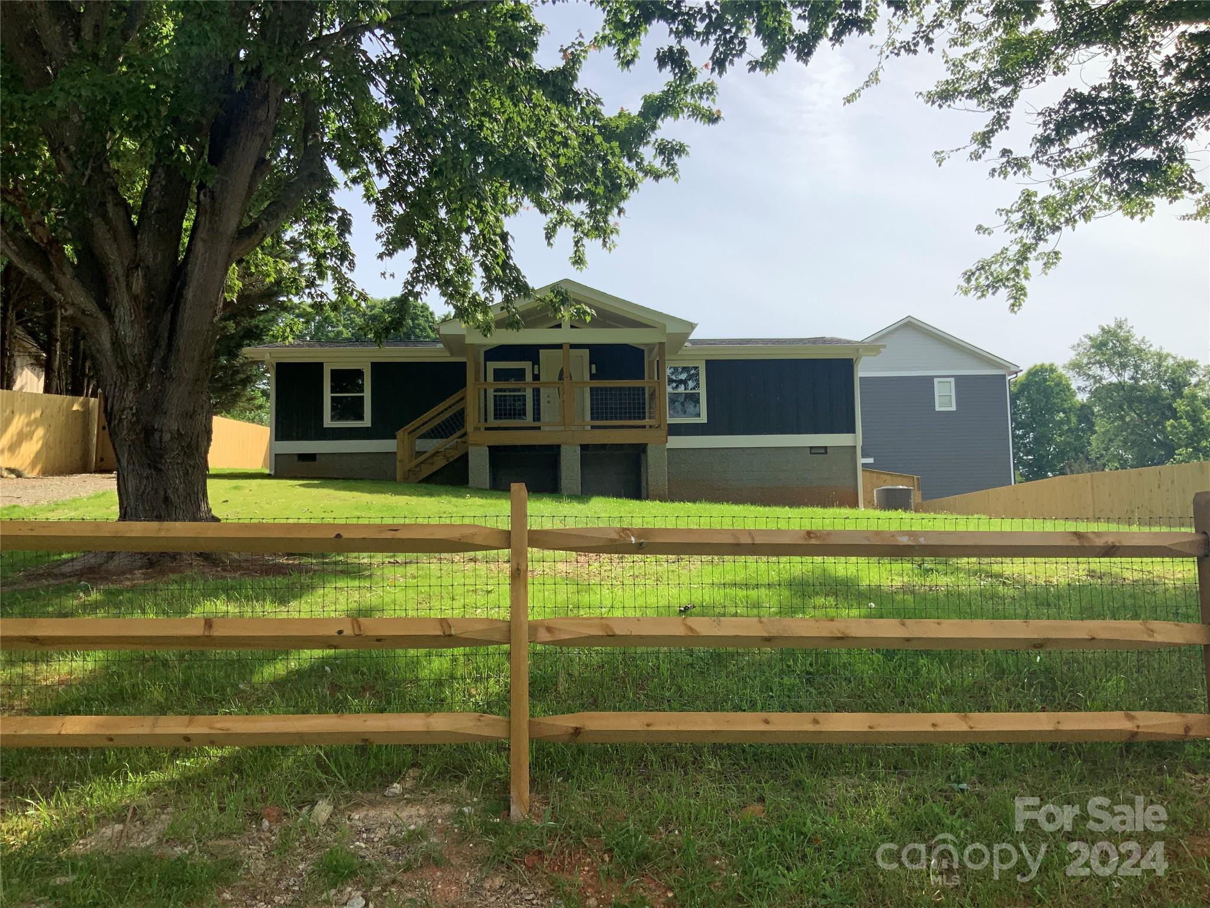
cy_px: 454
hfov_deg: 61.7
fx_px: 1014
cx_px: 605
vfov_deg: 48.2
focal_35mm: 29
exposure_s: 1/1626
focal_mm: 3
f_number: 1.8
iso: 16
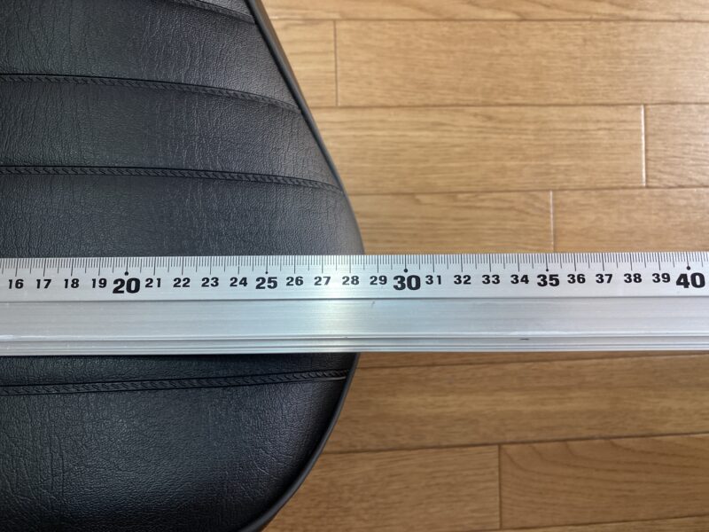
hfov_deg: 63.4
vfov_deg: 49.7
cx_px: 354
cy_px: 266
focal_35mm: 28
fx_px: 573
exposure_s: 1/50
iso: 200
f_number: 1.8
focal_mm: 3.99
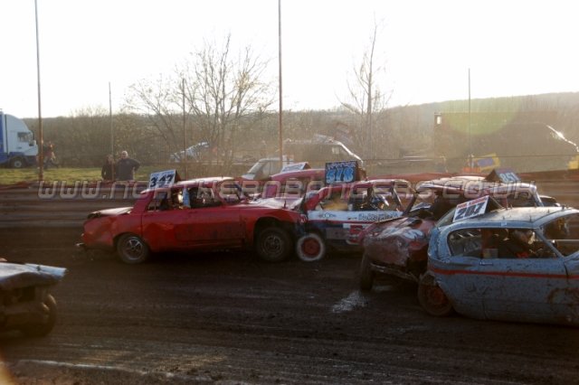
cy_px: 192
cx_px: 290
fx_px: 1109
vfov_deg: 19.7
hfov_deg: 29.3
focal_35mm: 69
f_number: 5
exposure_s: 1/500
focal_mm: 46
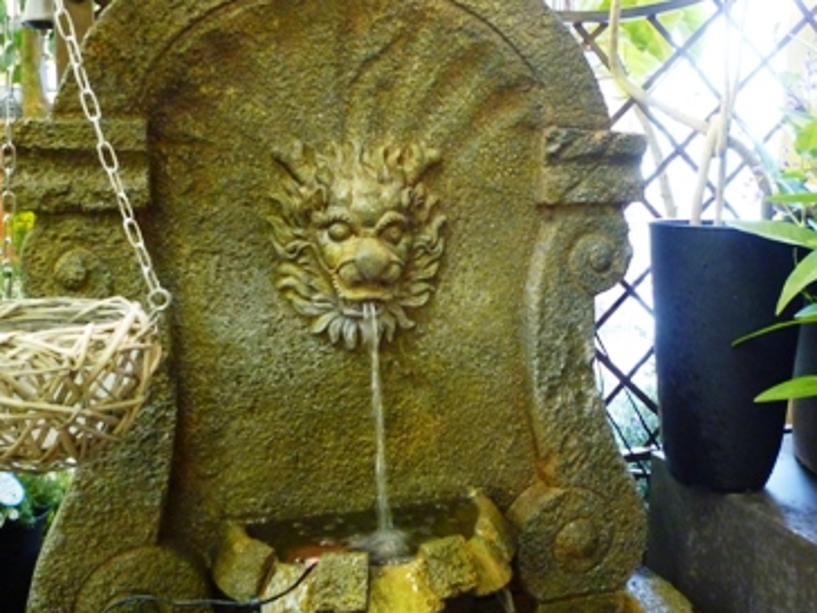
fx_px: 779
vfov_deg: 42.9
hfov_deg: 55.2
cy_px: 301
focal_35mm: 33
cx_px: 460
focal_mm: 4.4
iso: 400
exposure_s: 1/13
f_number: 2.8
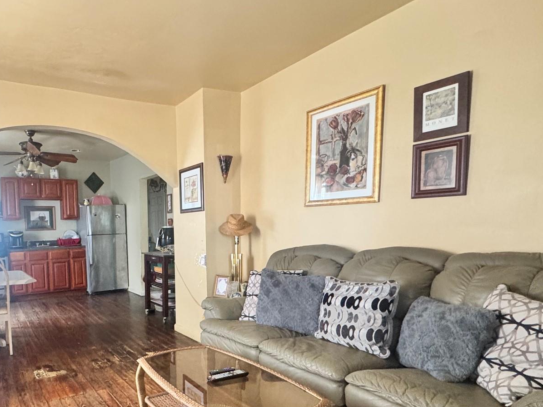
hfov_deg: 68.2
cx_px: 154
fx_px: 376
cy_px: 258
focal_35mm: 24
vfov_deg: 56.0
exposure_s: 1/60
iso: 400
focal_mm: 2.22
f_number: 2.2
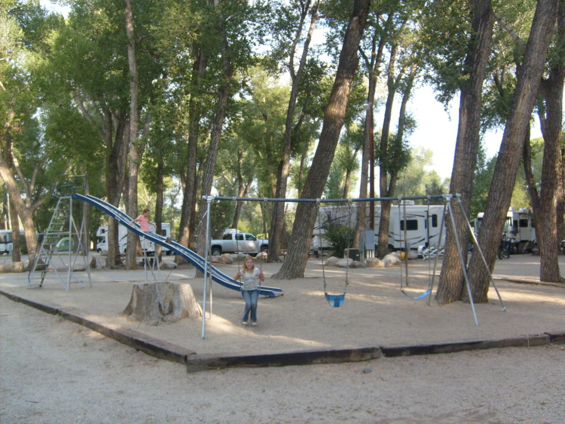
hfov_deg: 52.6
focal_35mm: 35
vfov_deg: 40.7
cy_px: 212
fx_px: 571
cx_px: 282
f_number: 2.8
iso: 80
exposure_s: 1/250
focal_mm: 5.8
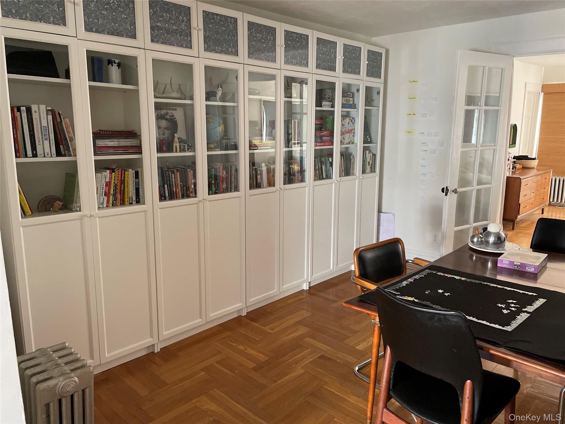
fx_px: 424
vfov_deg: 53.1
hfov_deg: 67.3
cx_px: 282
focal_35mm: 26
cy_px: 212
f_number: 1.6
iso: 640
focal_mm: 4.2
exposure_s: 1/40
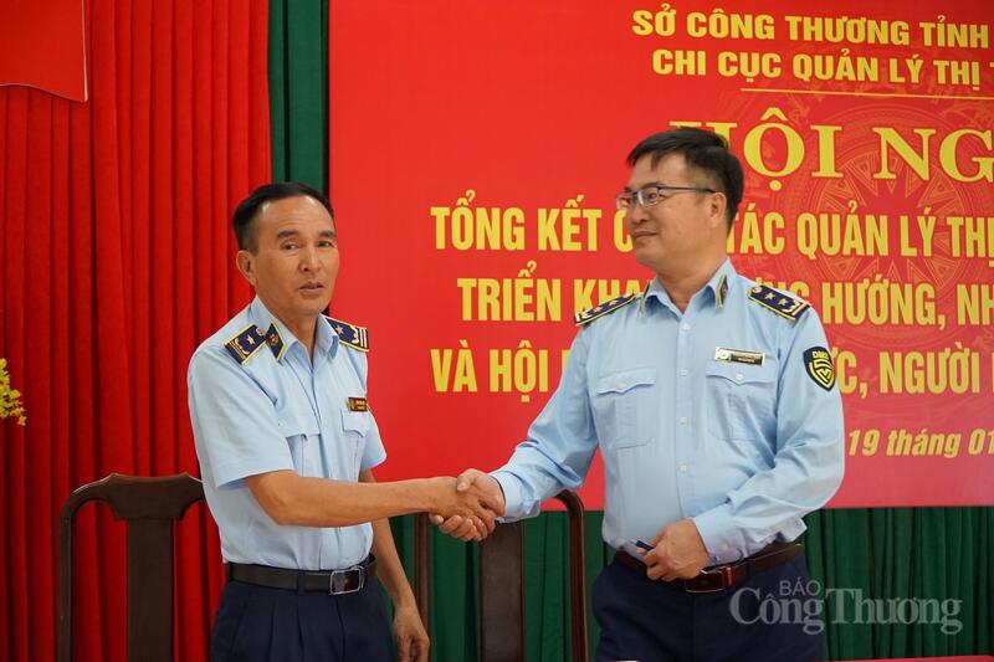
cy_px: 331
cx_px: 497
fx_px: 1849
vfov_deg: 20.3
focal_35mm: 67
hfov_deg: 30.1
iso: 1000
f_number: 4
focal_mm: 45
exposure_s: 1/160
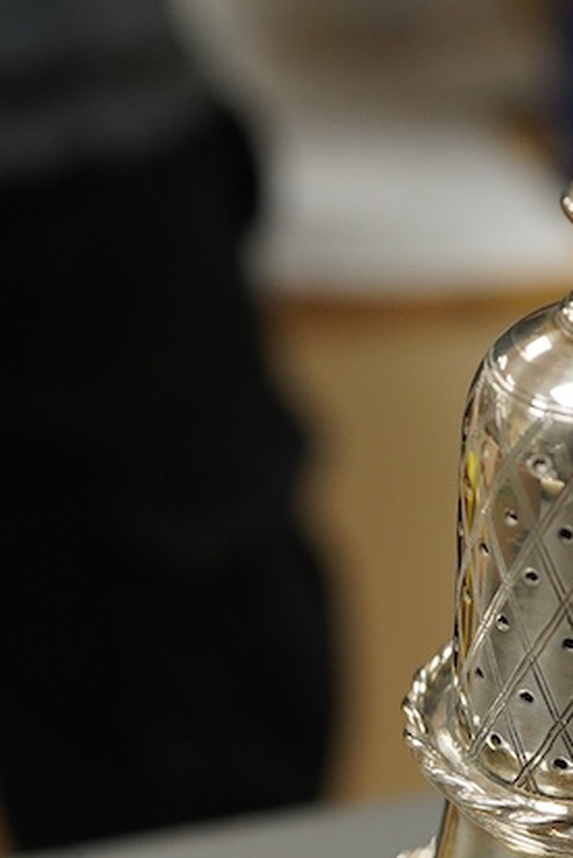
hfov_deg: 13.7
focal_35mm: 98
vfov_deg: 20.4
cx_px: 608
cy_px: 765
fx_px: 2336
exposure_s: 1/125
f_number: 8
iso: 1250
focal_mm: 30
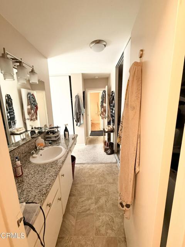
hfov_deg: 85.7
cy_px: 124
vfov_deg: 102.1
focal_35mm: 14
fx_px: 100
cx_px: 92
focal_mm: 2.22
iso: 320
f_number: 2.2
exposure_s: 1/60
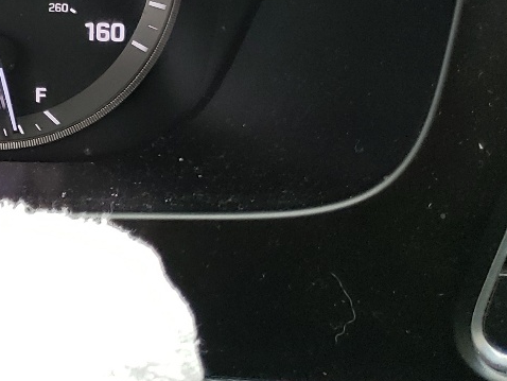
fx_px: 1275
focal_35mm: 87
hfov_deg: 18.9
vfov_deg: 16.1
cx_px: -317
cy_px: -116
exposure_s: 1/60.2
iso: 79
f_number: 1.5
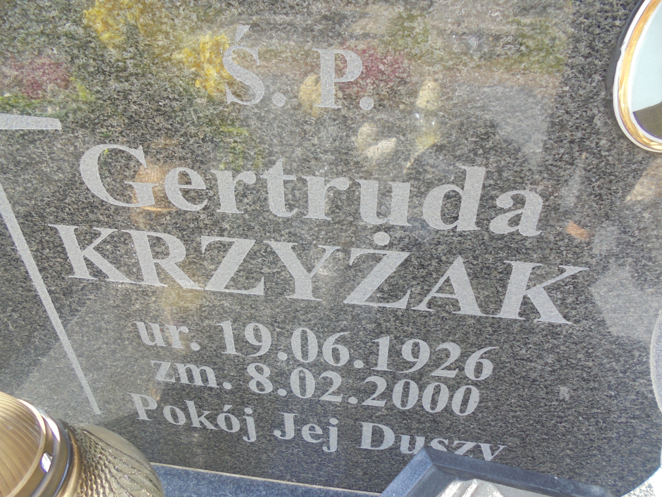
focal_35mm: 26
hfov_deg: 67.3
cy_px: 248
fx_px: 497
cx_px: 331
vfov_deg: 53.1
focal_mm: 4.6
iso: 100
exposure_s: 1/80
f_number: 3.5
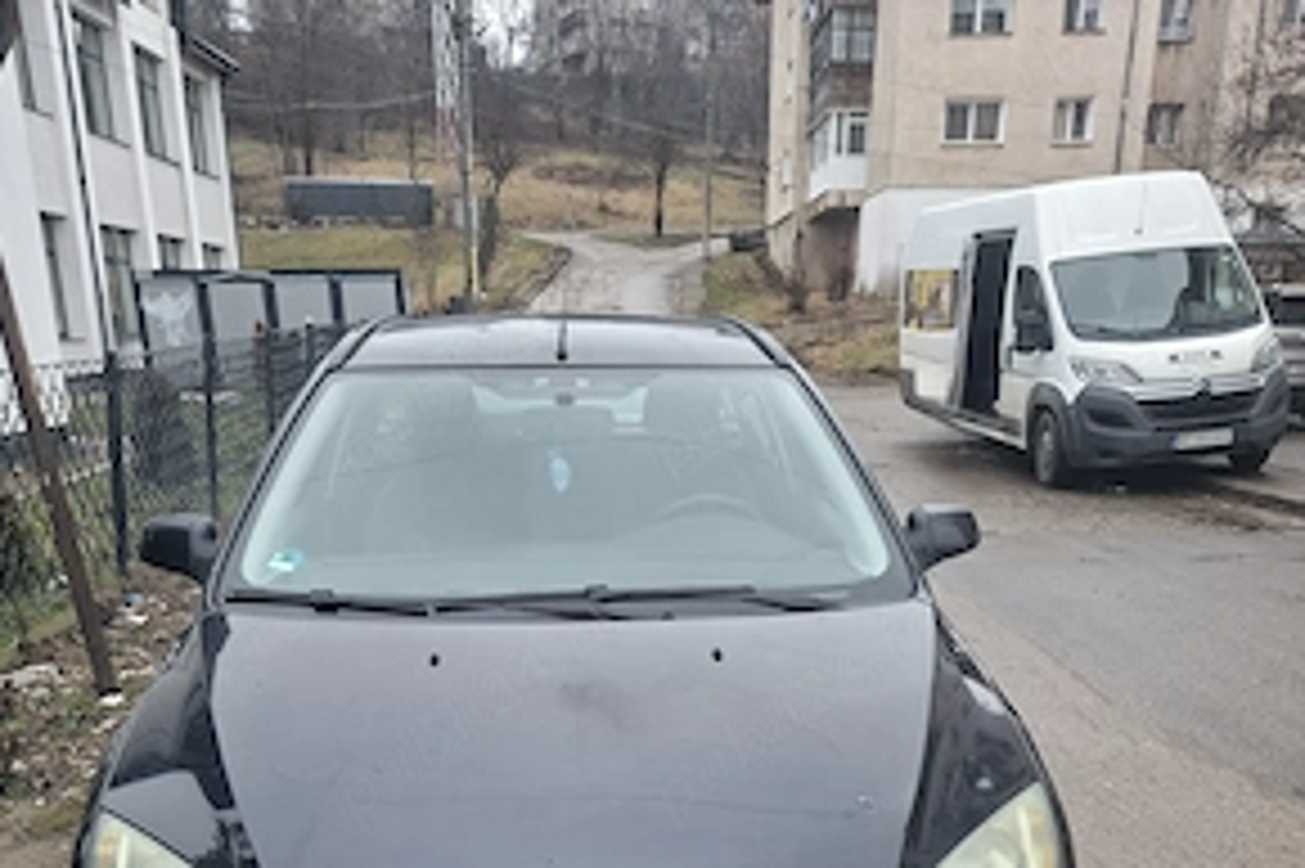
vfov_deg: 37.3
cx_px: 639
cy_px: 783
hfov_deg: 57.2
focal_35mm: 33
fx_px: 1196
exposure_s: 1/149
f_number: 1.8
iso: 50
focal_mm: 5.54
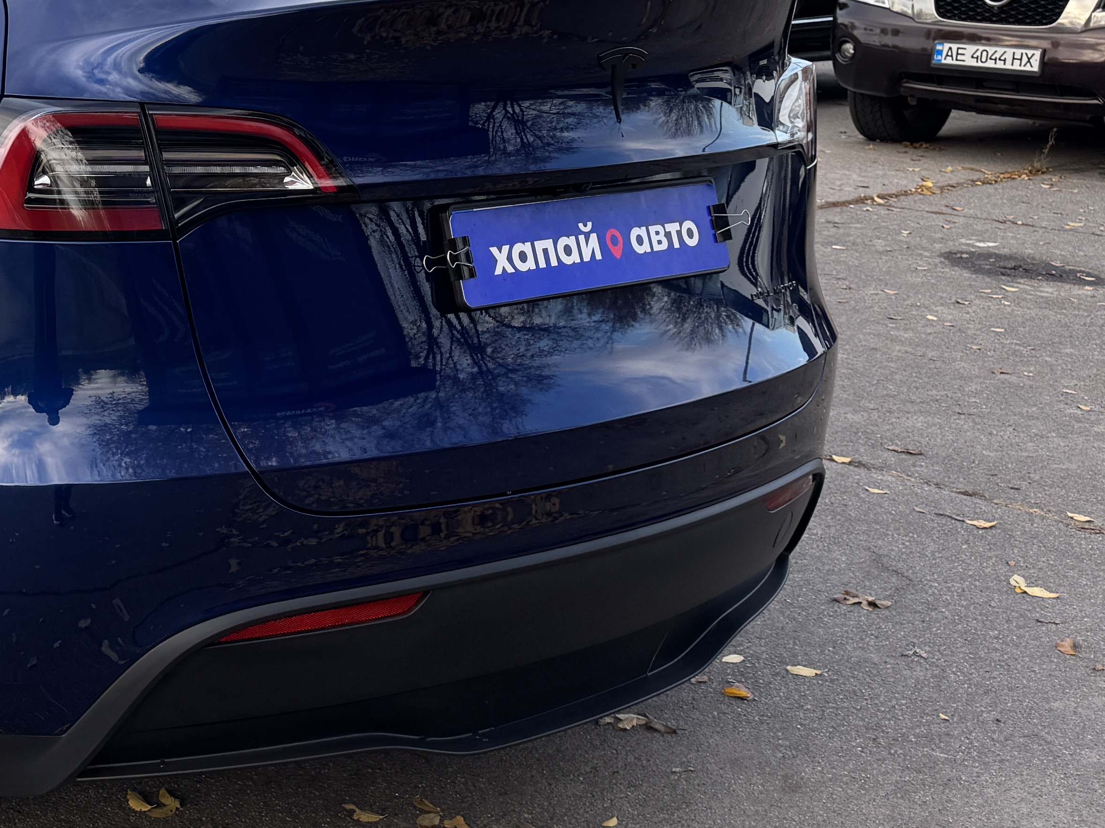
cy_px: 253
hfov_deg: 30.9
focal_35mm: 58
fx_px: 1851
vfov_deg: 25.1
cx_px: 12
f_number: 1.78
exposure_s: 1/730
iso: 80
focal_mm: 6.76
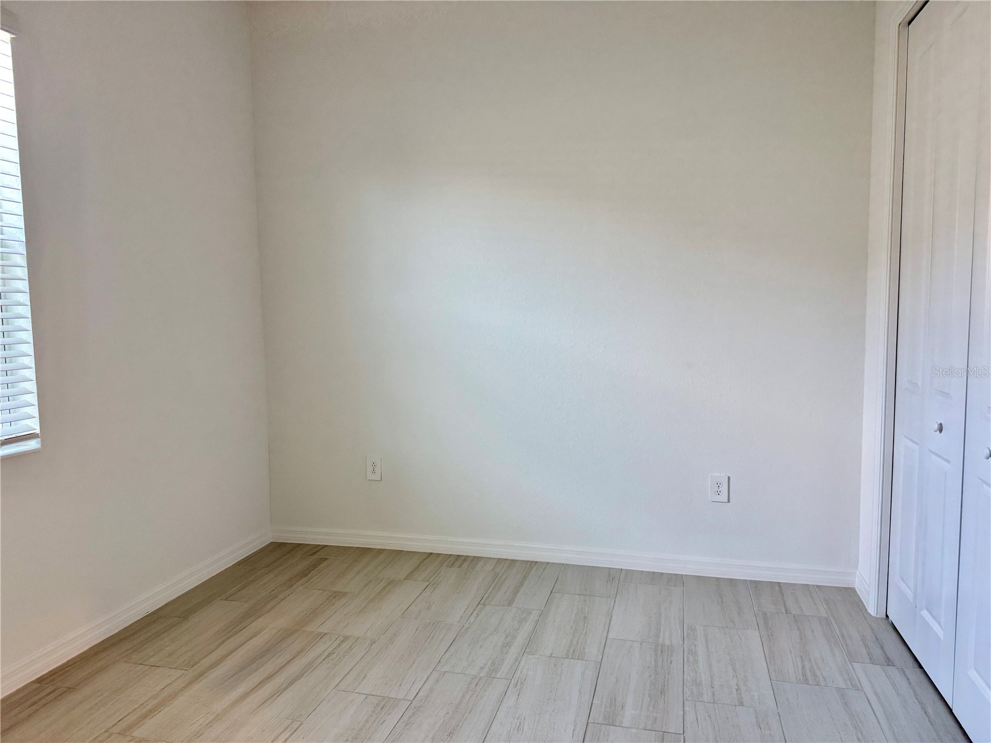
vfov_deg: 56.8
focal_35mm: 24
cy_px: 372
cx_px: 496
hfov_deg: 71.6
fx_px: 687
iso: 200
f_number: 1.78
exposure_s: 1/120
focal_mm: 6.76
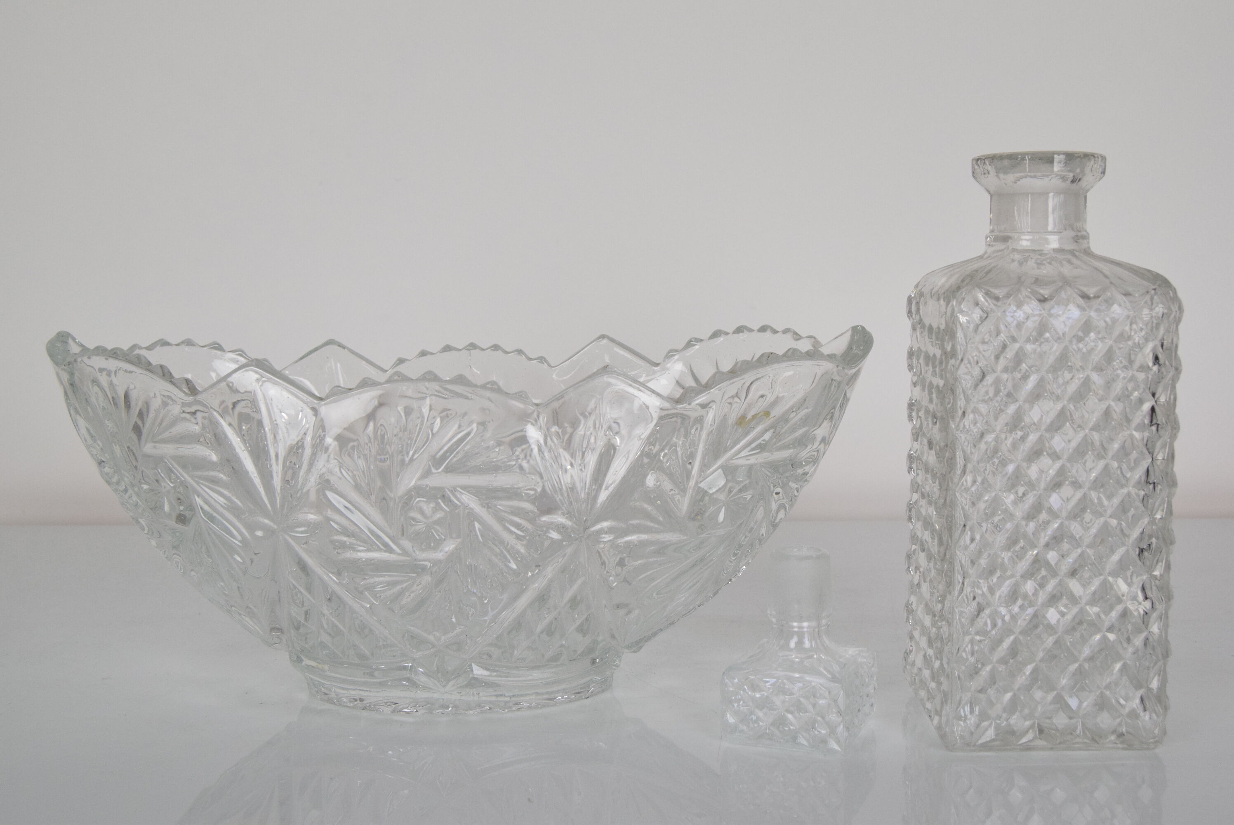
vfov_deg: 31.9
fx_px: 1441
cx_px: 617
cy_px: 412
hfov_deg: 46.4
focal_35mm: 42
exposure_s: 1/250
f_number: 8
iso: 1600
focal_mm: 28
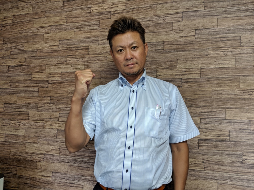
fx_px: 198
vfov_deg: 51.4
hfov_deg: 65.3
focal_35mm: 27
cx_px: 127
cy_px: 95
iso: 146
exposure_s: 1/40
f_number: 1.8
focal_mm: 4.44
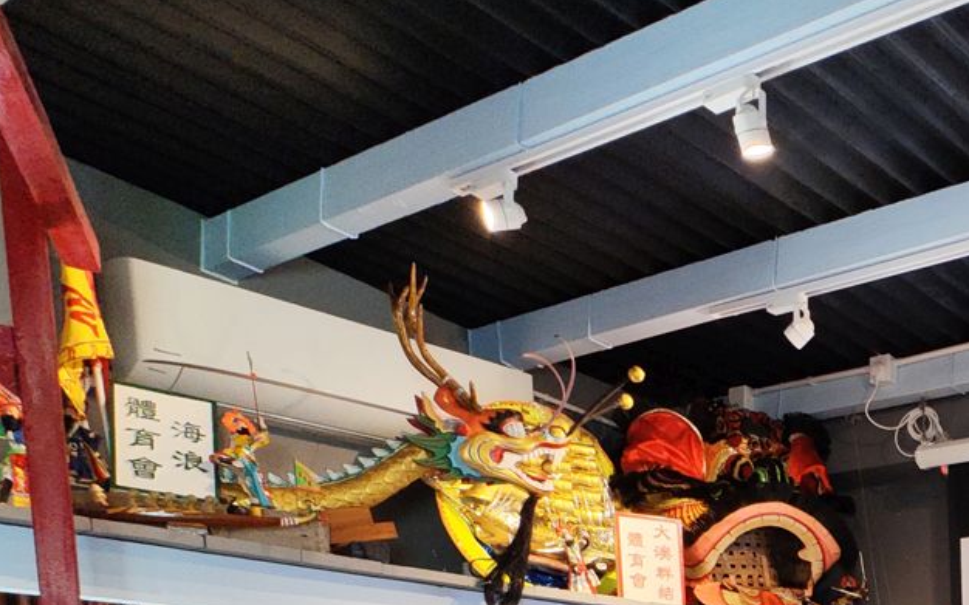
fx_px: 1162
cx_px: 1111
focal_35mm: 44
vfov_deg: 24.2
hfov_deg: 36.7
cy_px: 856
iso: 137
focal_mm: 2.39
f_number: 2.2
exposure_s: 1/33.3
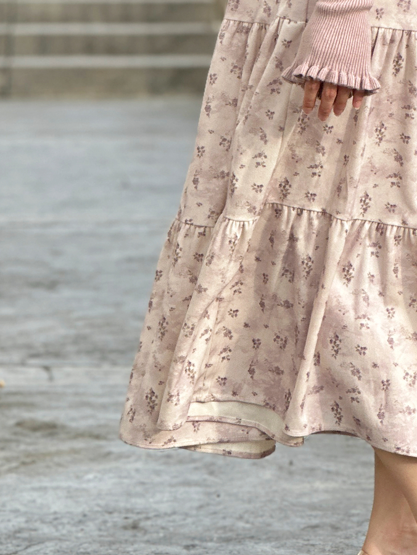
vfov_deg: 9.6
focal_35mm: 205
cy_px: -57
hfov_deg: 7.2
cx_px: 429
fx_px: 3292
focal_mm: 9
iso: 20
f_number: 2.8
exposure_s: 1/123
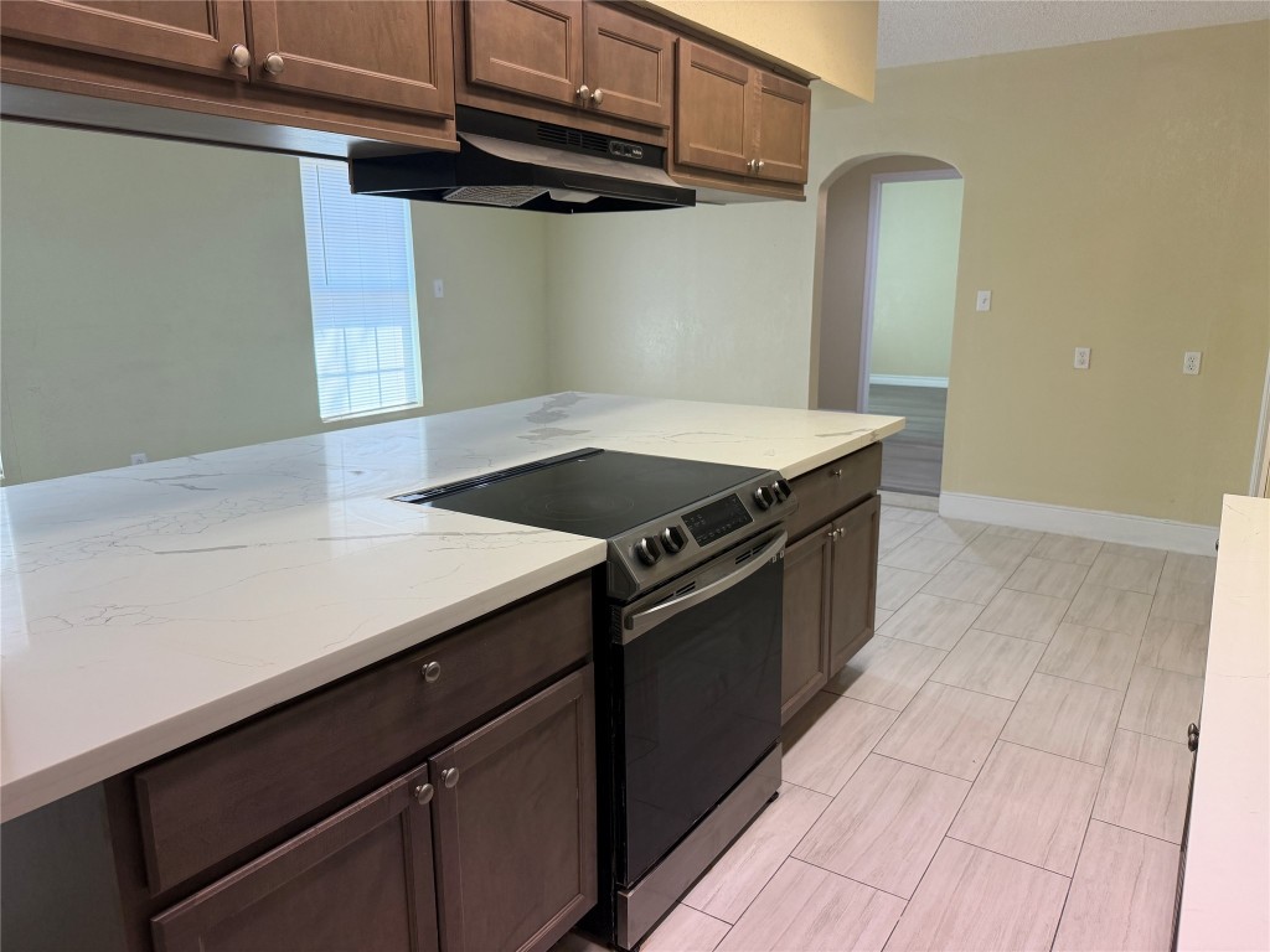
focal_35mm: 24
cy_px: 476
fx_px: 881
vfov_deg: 56.8
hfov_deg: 71.6
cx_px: 635
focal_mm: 6.76
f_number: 1.78
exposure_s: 1/157
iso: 200
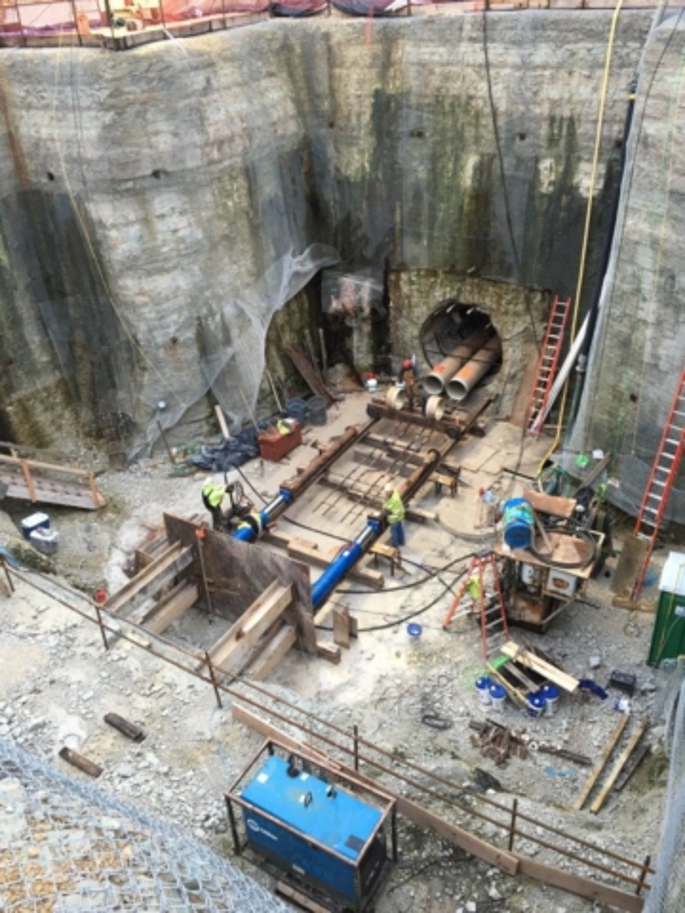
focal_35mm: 29
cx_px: 342
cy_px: 456
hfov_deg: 48.2
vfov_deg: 61.7
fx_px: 765
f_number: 2.2
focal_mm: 4.15
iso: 25
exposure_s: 1/15
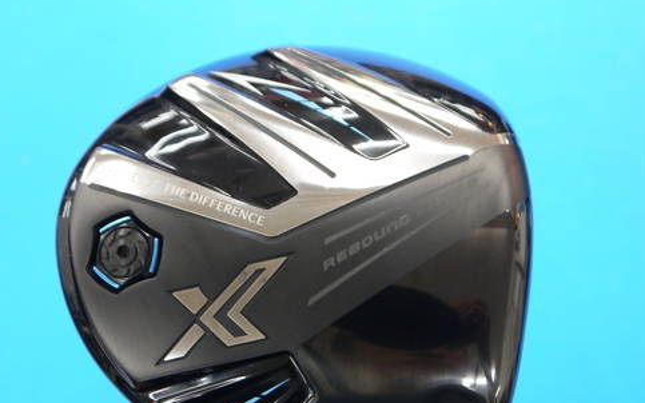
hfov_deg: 34.5
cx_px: 331
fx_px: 1037
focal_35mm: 59
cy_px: 272
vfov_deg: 21.9
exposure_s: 1/60
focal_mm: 21
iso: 500
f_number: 4.3
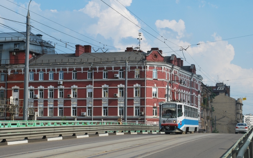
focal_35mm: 85
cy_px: 80
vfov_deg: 15.4
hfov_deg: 24.5
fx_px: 583
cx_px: 127
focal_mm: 55
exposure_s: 1/250
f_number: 8
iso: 100
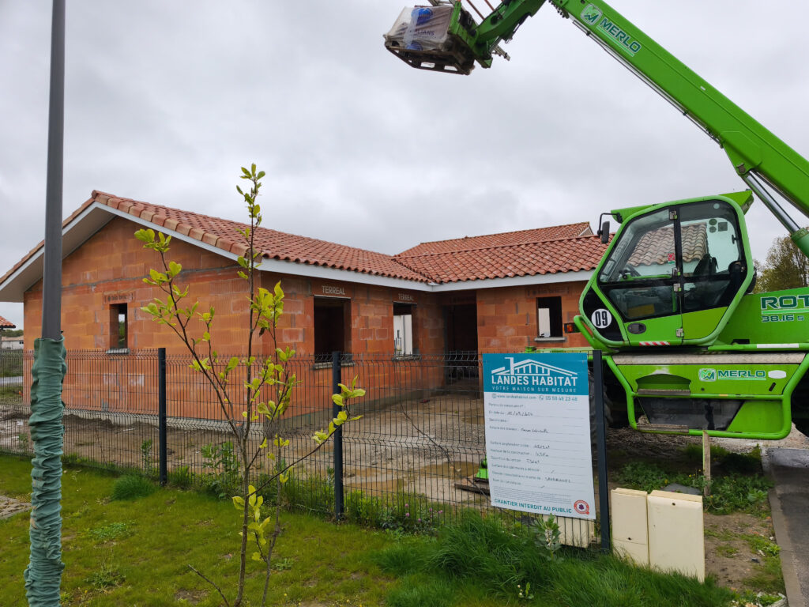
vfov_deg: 58.9
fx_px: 538
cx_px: 404
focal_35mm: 23
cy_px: 304
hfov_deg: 73.9
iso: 50
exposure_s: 1/720
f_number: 1.6
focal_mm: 6.57
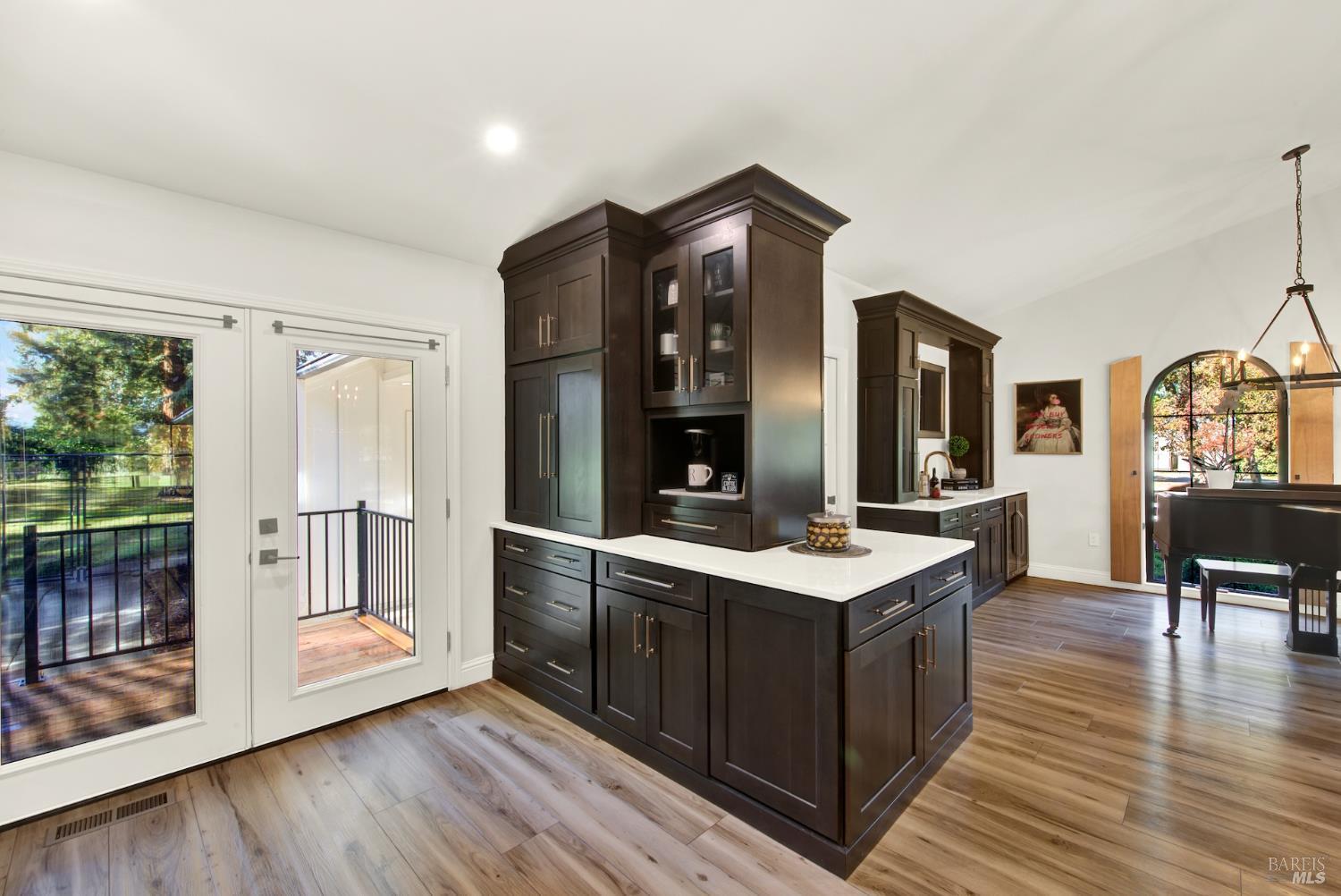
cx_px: 670
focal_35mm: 14
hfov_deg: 104.2
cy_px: 448
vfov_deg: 81.3
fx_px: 522
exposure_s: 1/3.33
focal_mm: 14
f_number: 14
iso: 100
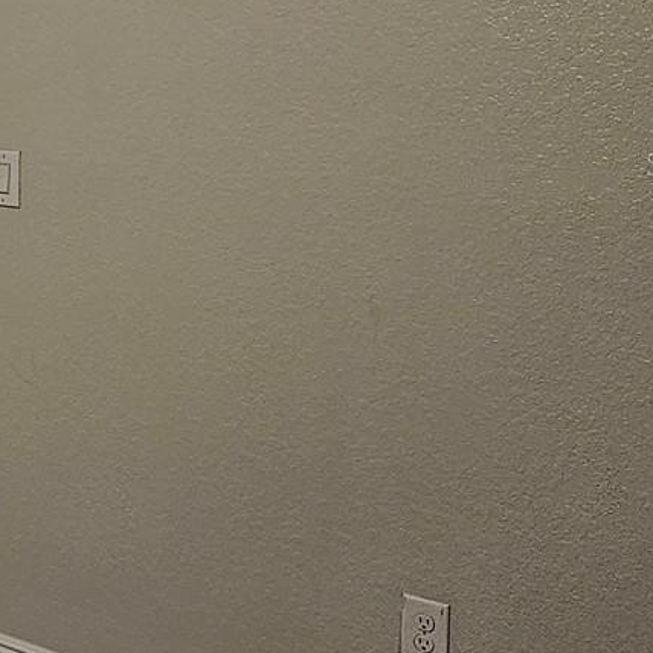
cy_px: 163
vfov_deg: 22.5
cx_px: -430
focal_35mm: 76
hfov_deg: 18.9
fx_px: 1622
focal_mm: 6.3
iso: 400
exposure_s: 1/120
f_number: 1.7
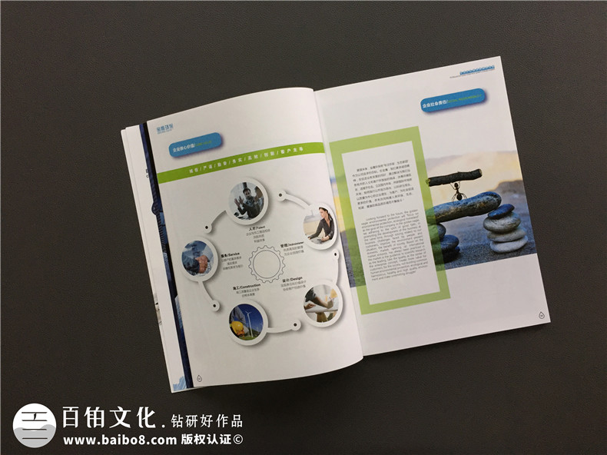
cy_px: 228
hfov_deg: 61.7
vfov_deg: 48.2
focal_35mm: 29
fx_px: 508
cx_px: 304
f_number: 2.2
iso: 50
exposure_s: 1/33
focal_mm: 4.15
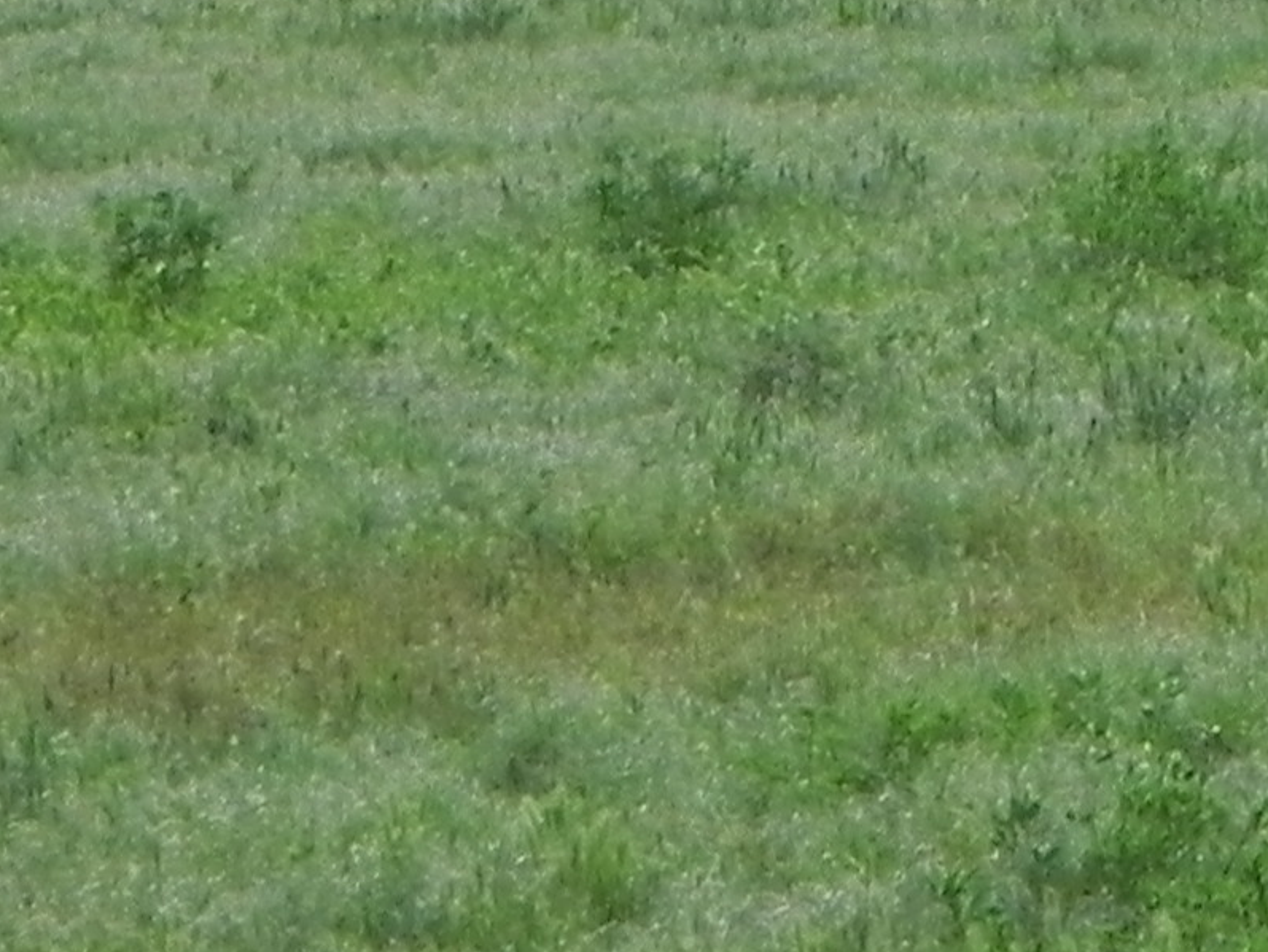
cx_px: 2428
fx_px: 14251
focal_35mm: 389
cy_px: -137
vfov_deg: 3.8
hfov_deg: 5.0
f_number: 7.1
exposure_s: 1/438
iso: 160
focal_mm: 15.1
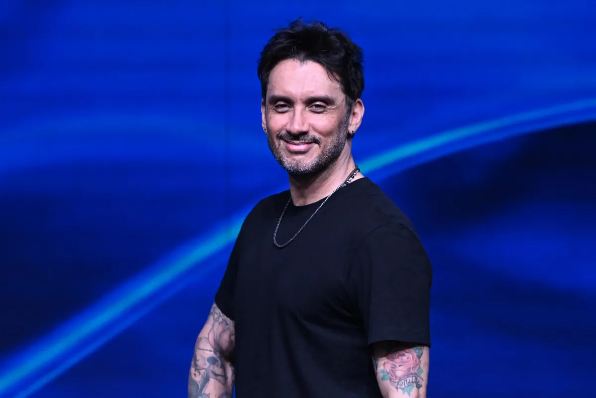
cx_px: 298
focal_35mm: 165
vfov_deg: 8.3
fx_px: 2731
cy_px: 199
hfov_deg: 12.5
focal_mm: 165
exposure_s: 1/400
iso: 1250
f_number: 5
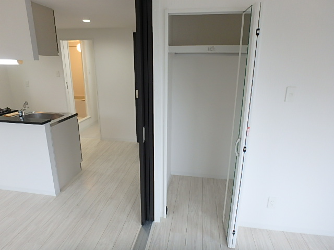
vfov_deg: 63.4
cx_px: 167
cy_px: 125
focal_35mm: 21
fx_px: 203
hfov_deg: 79.0
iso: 200
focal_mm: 3.7
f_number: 3.5
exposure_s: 1/30
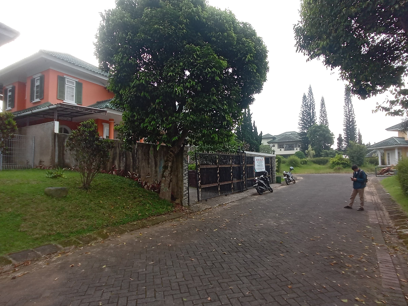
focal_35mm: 38
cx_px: 220
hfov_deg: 48.9
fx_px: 448
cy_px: 158
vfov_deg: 37.7
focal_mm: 1.64
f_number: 2.3
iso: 111
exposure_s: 1/428
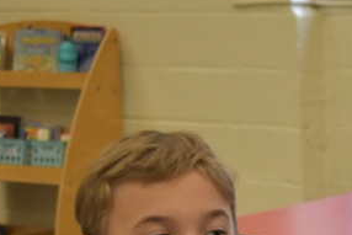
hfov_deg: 11.7
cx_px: 434
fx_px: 1683
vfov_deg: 7.8
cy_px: 412
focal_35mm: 172
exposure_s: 1/125
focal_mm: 32
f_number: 4.5
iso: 1800
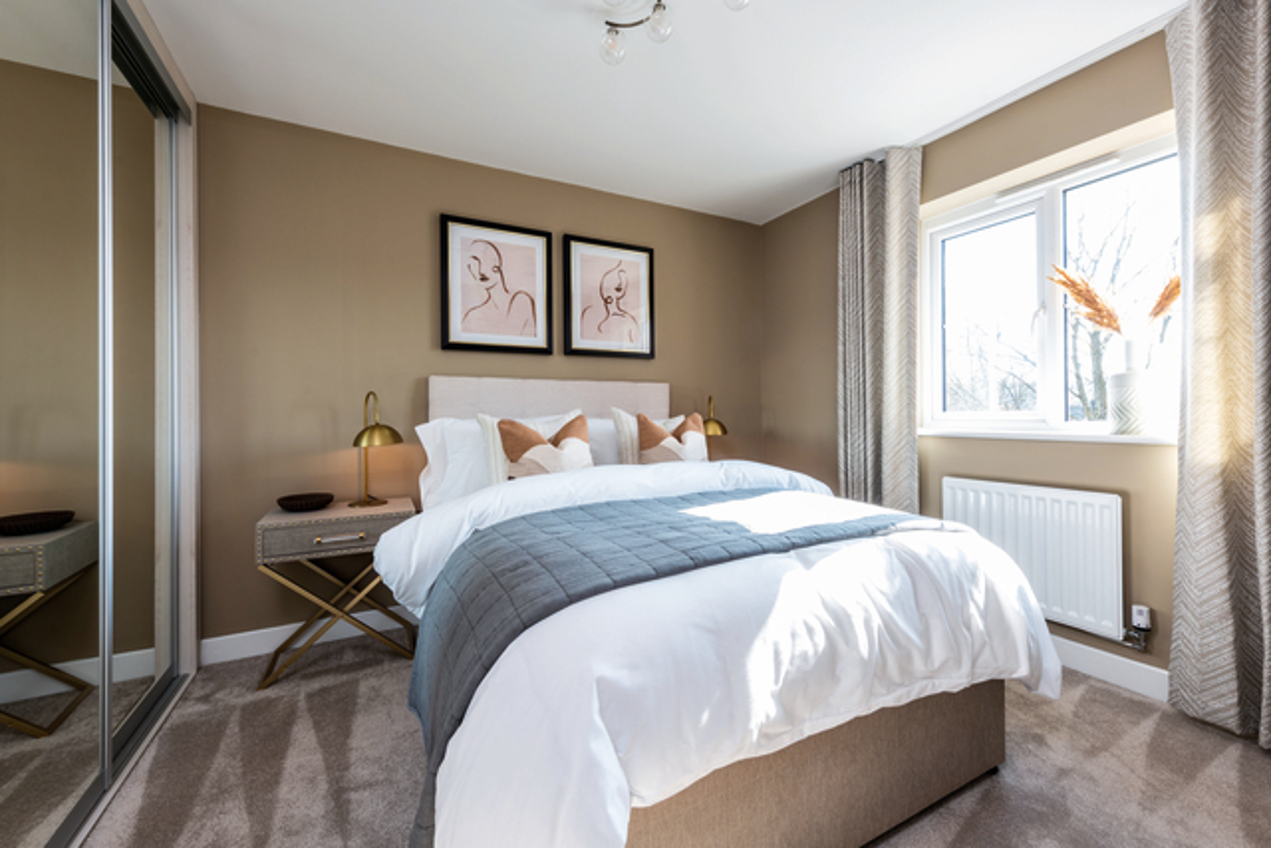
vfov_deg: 81.2
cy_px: 424
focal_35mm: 14
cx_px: 636
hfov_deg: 104.2
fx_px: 494
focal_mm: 14
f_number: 11
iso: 100
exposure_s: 1/15
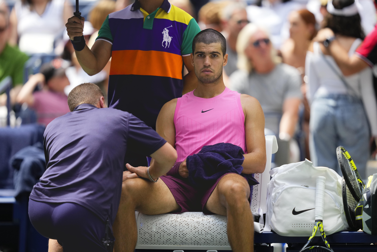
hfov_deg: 5.2
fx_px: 4189
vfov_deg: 3.4
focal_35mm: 400
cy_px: 126
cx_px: 188
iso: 1000
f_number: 2.8
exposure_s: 1/4000
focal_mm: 400
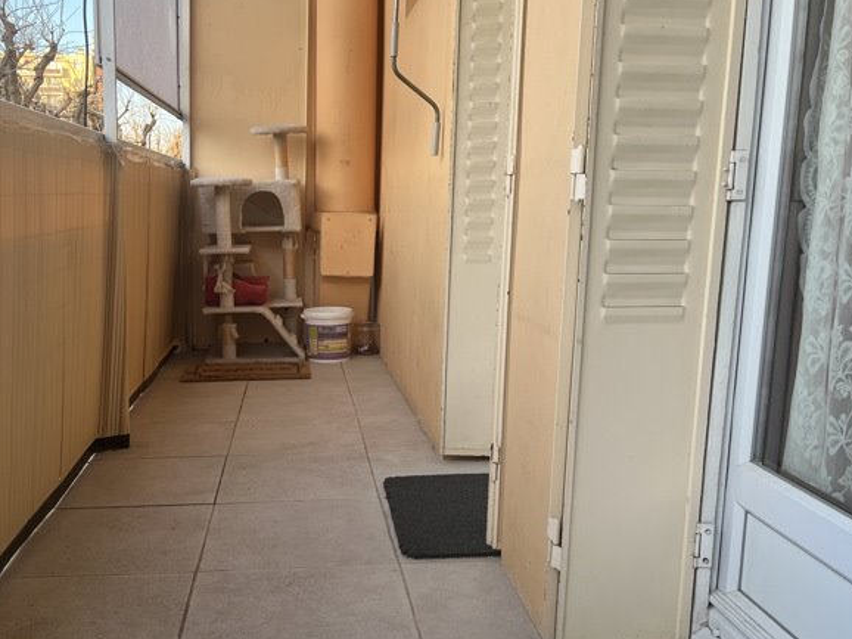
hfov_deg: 50.8
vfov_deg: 39.6
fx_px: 886
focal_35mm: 36
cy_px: 341
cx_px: 318
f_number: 1.6
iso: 40
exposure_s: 1/167
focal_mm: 5.1
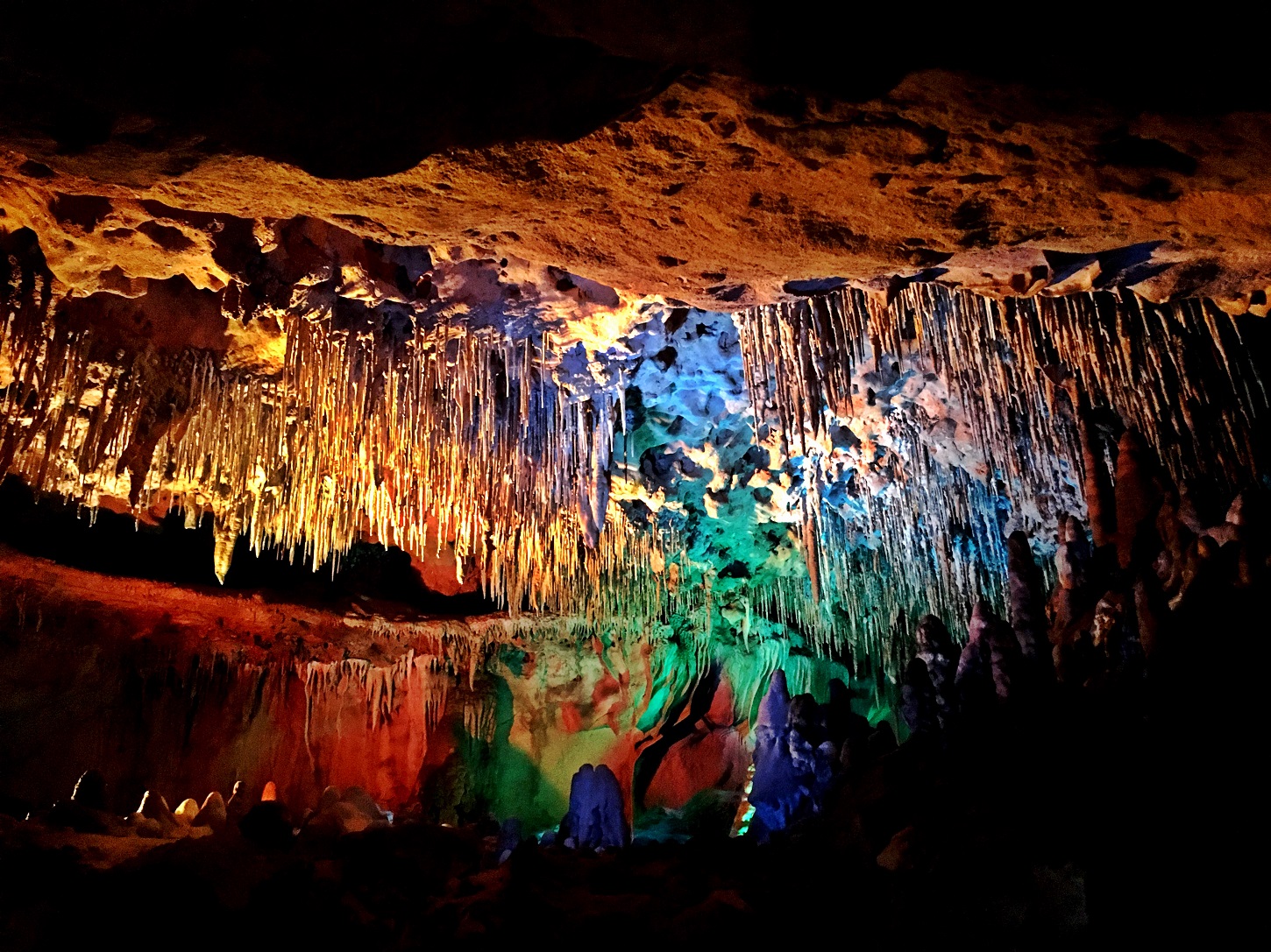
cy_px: 476
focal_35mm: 29
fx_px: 1065
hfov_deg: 61.7
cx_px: 636
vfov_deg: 48.2
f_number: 2.2
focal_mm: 4.15
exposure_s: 1/15
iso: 640
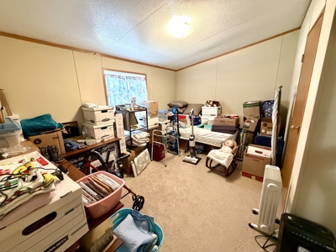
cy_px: 126
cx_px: 168
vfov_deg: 85.7
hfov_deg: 102.1
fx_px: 136
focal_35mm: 14
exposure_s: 1/60
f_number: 2.2
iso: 640
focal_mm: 2.22
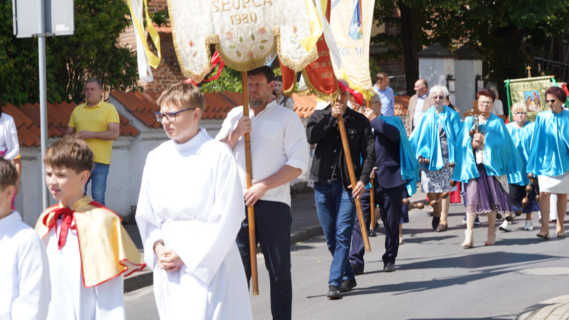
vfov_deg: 11.6
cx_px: 305
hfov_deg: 20.6
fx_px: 1569
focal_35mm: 104
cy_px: 109
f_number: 8
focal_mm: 86
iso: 100
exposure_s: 1/160
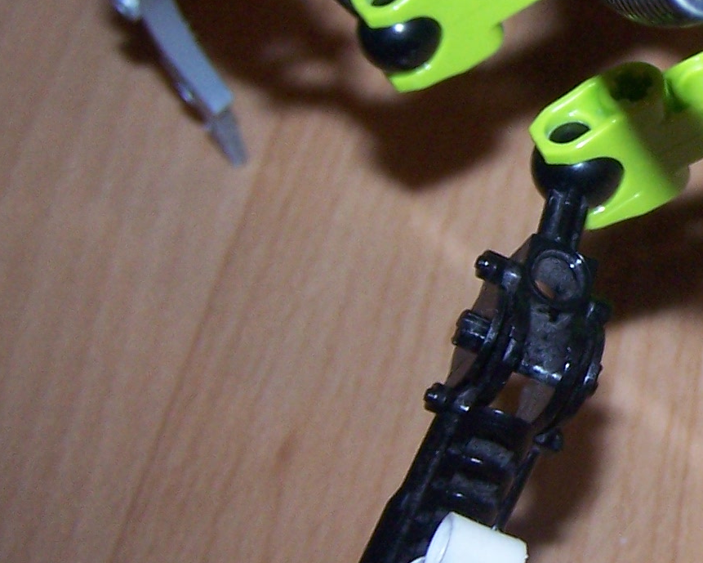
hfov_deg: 16.4
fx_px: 2310
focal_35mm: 111
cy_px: 169
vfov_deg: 13.9
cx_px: 916
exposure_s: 1/60
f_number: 2.8
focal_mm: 6.3
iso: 140
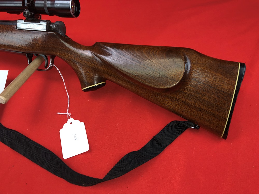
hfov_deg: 63.5
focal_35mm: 28
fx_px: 209
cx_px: 130
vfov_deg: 49.7
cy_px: 97
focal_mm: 4
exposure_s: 1/120
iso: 40
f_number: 1.8
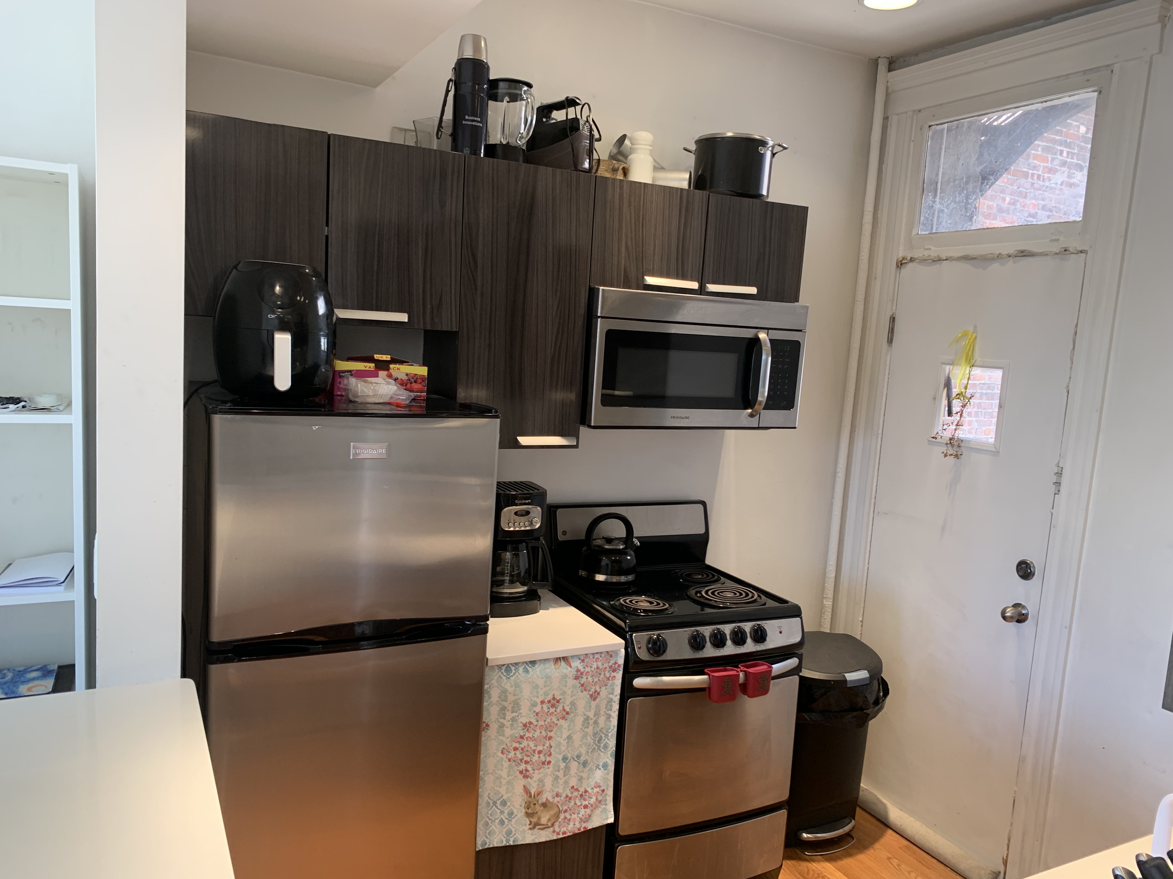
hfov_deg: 67.3
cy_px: 440
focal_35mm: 26
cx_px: 586
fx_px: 881
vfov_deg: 53.1
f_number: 1.8
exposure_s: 1/60
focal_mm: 4.25
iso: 50
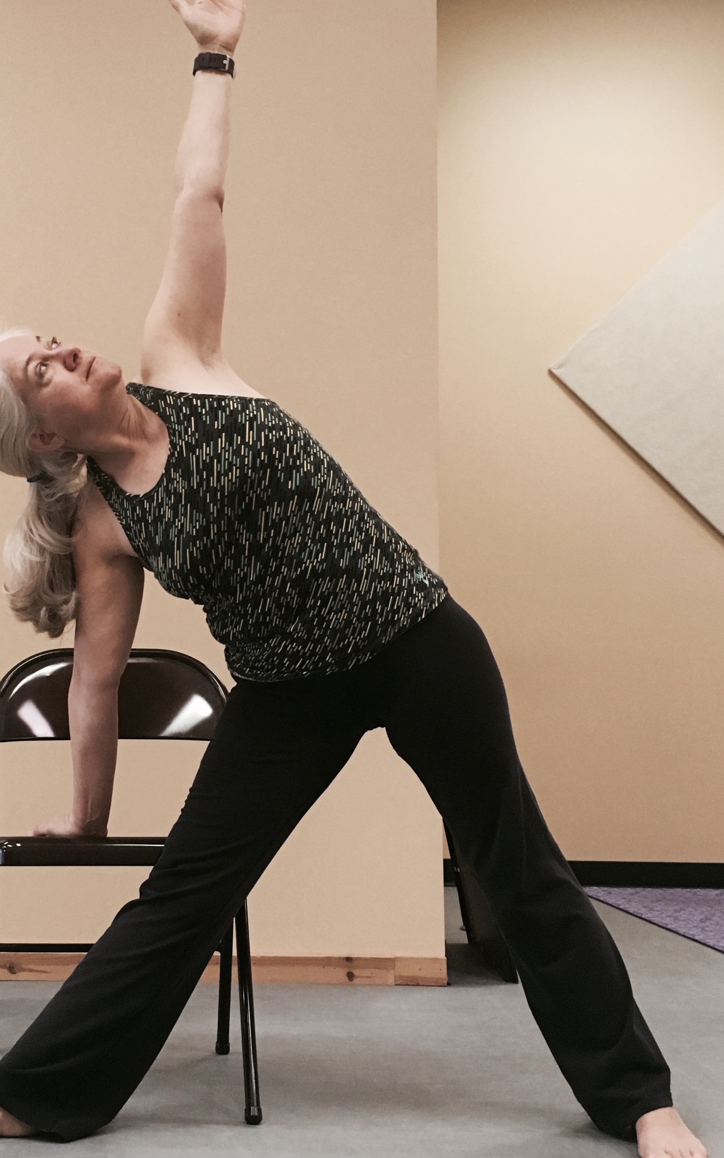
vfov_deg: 44.3
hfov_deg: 28.2
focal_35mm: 45
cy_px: 538
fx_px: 1421
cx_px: 193
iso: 160
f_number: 2.2
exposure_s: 1/30
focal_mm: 4.15
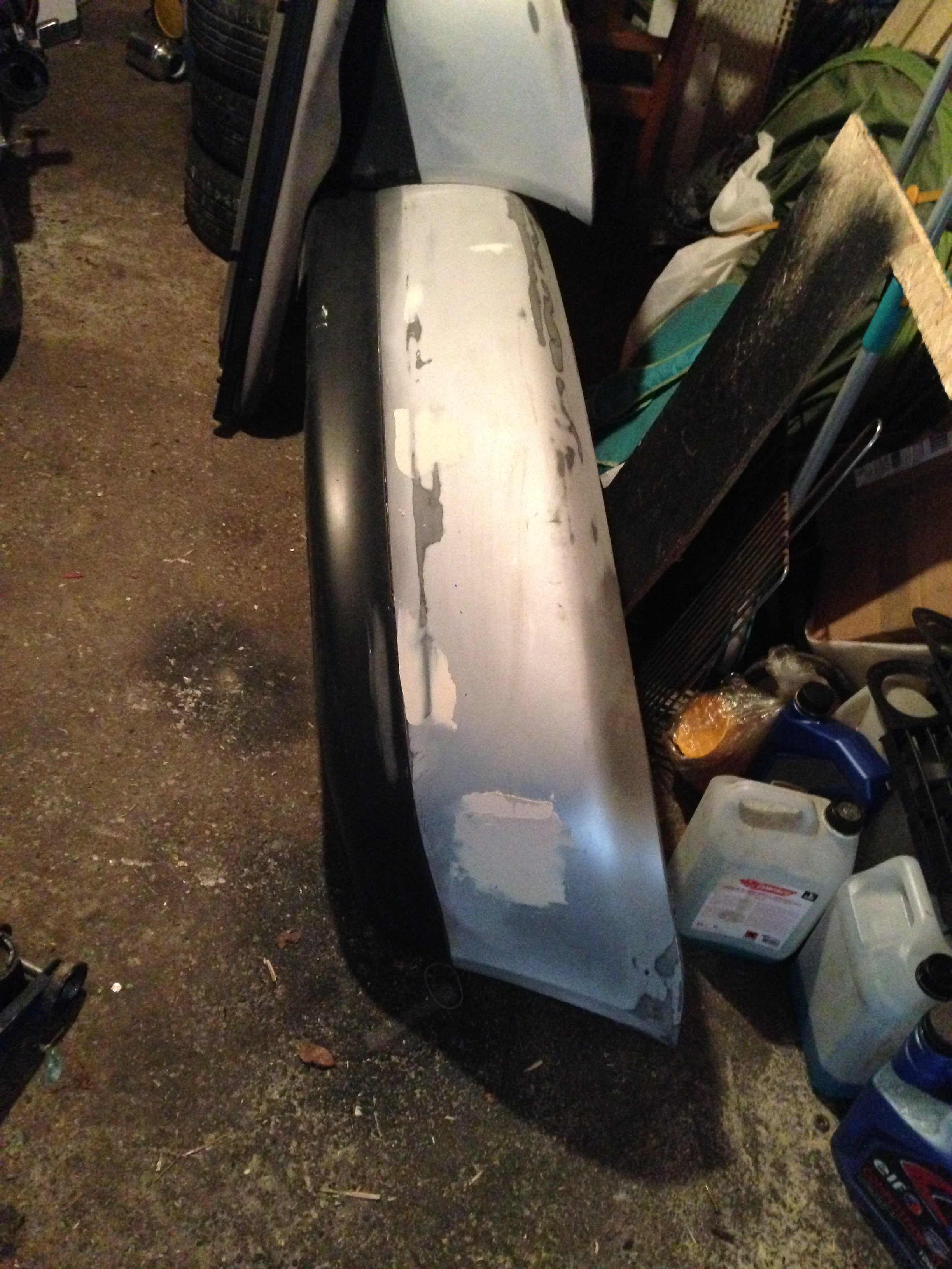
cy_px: 634
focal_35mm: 33
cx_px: 476
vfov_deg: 55.4
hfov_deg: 42.9
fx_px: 1210
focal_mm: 4.12
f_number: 2.4
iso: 800
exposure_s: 1/15
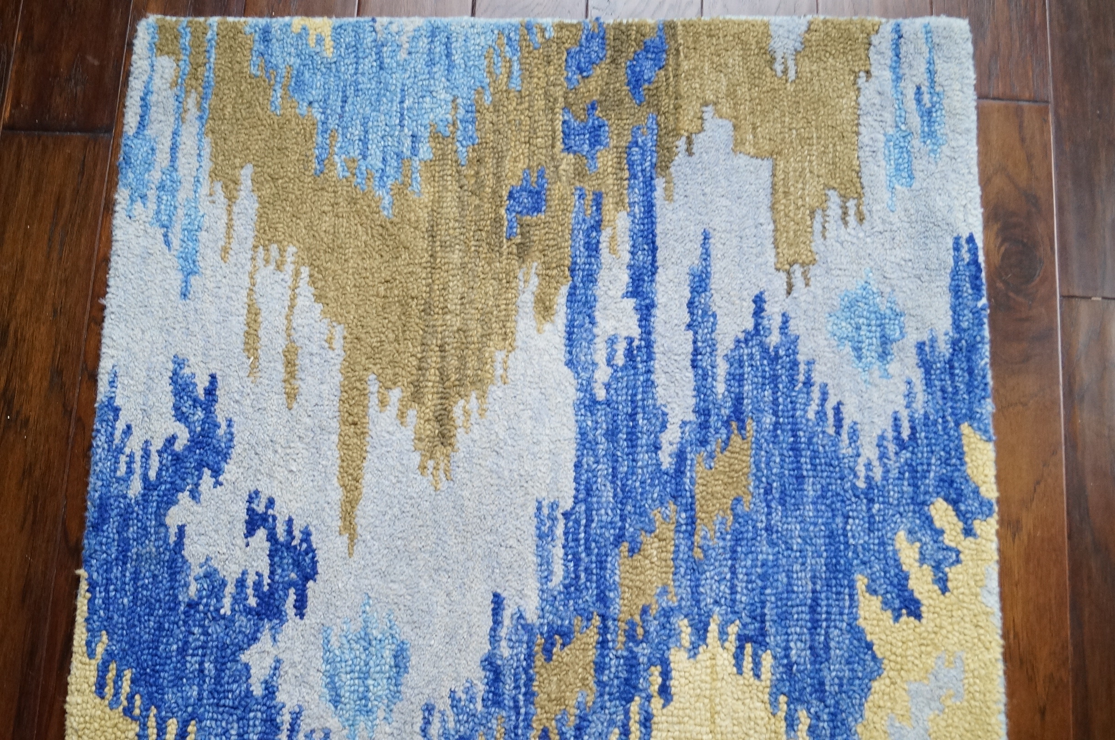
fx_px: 1113
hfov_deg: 53.2
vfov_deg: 36.8
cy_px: 370
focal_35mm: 36
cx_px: 558
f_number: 4
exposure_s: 1/60
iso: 1000
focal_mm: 24
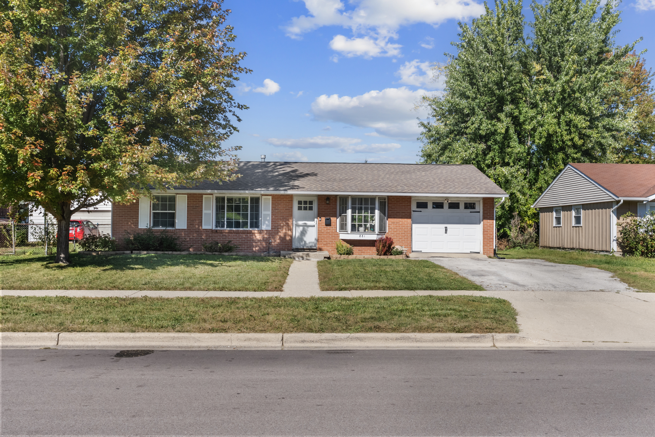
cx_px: 328
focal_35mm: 32
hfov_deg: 58.7
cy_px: 218
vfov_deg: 41.2
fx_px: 583
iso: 400
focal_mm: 32
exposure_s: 1/1000
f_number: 9
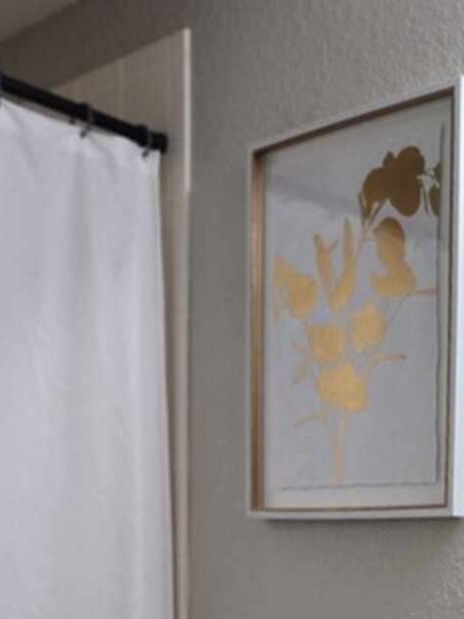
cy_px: 610
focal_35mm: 63
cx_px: 520
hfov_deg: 21.9
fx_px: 1126
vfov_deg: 28.9
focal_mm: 6.4
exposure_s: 1/120
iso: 100
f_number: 1.8
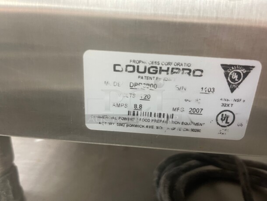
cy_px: 100
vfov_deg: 53.1
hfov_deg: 67.3
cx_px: 134
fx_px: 201
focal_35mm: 26
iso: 320
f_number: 1.6
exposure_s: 1/60
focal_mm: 5.1
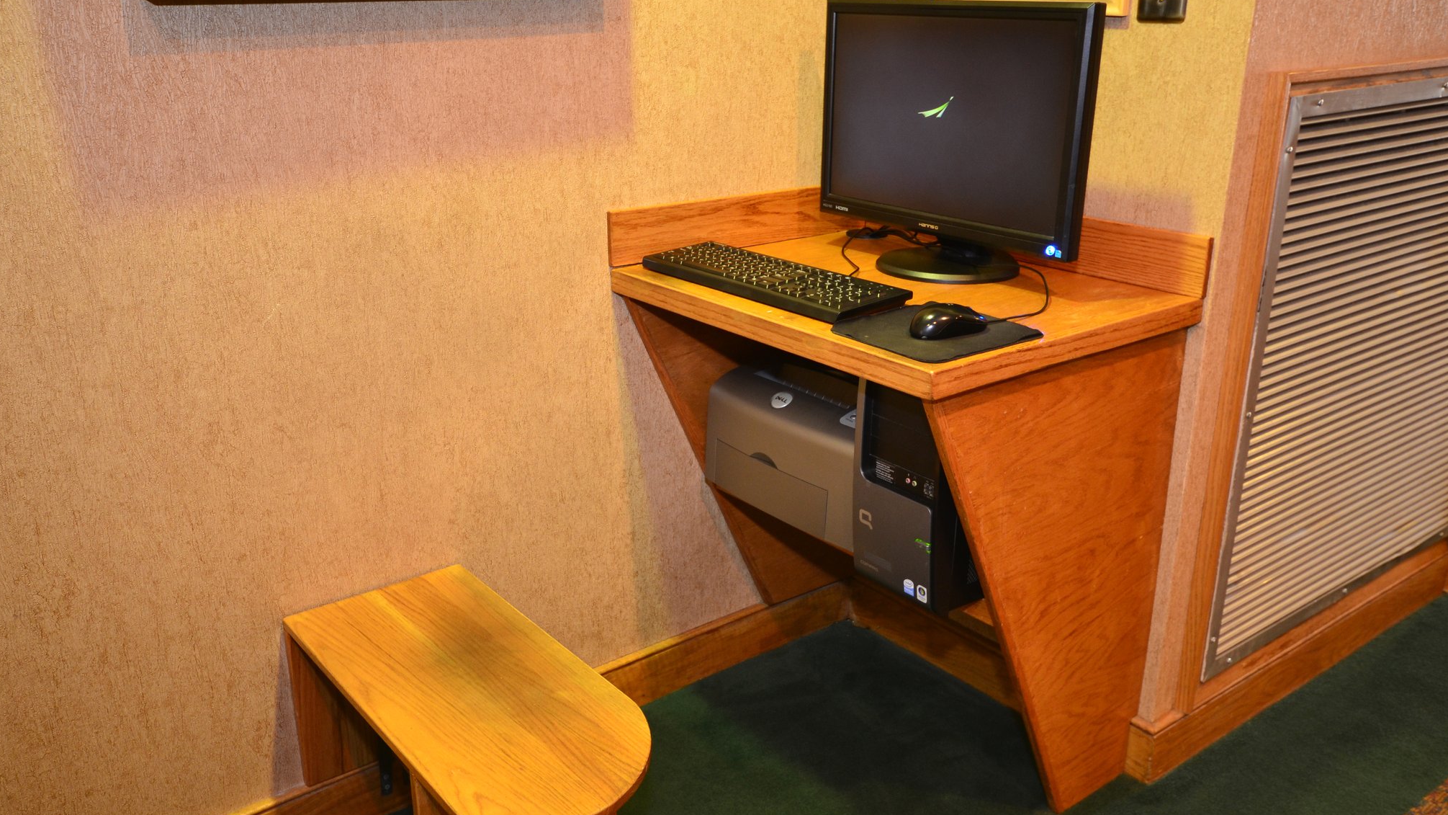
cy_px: 427
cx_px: 719
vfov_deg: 36.7
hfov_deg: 61.0
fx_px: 1229
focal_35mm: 32
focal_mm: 20
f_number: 5.6
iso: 400
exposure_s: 1/1.6
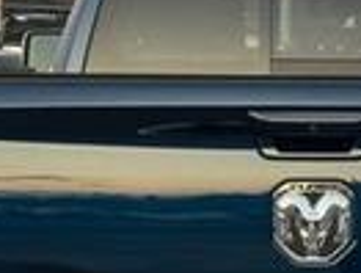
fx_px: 1924
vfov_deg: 8.1
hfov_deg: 10.7
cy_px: 262
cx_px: 325
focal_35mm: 184
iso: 250
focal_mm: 6.76
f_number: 1.78
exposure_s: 1/51
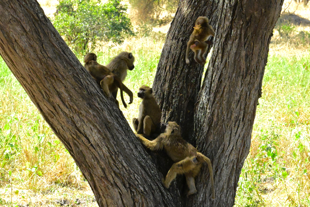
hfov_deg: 9.0
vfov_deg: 6.0
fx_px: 1980
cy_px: 104
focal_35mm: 230
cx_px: 155
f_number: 25
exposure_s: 1/200
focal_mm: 230
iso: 10000
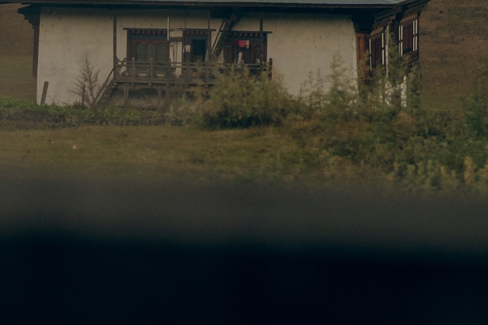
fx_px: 3334
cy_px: -379
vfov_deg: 5.4
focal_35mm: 246
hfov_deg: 8.0
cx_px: 929
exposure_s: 1/3200
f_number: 2.8
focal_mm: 50
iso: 500
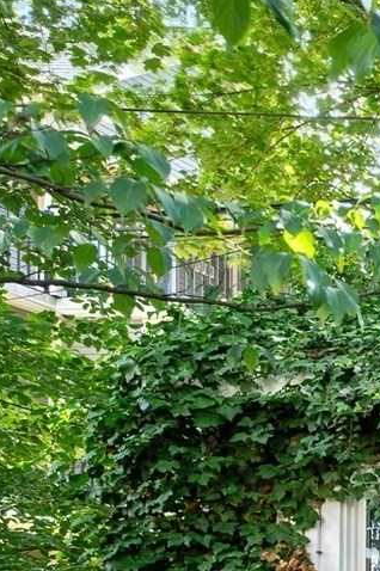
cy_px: 659
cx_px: 1159
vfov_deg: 29.4
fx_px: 951
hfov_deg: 11.3
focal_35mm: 60
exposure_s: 1/15
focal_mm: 14
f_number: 8
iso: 100
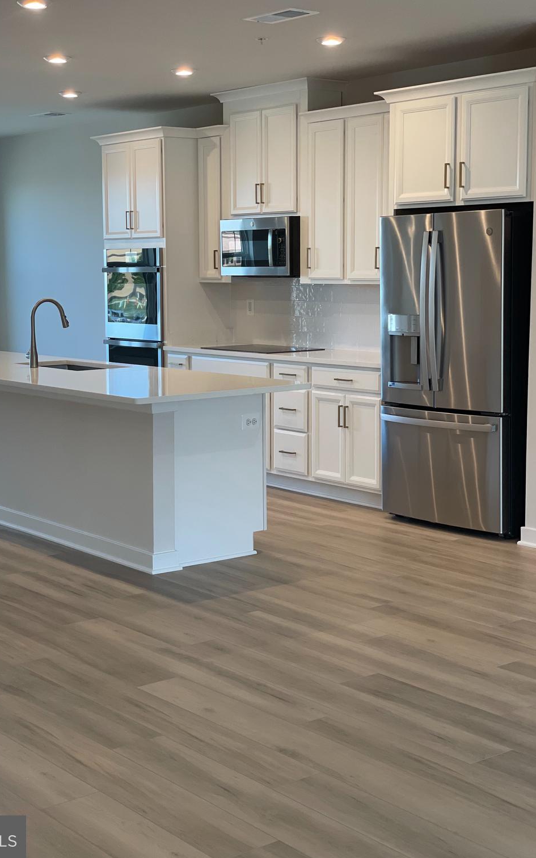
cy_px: 426
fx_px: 1309
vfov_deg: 36.3
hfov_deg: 23.1
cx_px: 211
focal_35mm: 56
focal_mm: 6
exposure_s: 1/120
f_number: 2
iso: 100
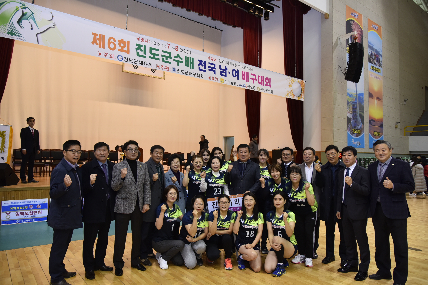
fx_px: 285
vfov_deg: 53.2
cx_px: 214
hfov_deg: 73.7
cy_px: 142
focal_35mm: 24
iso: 800
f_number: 4.5
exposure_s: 1/125
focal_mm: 24
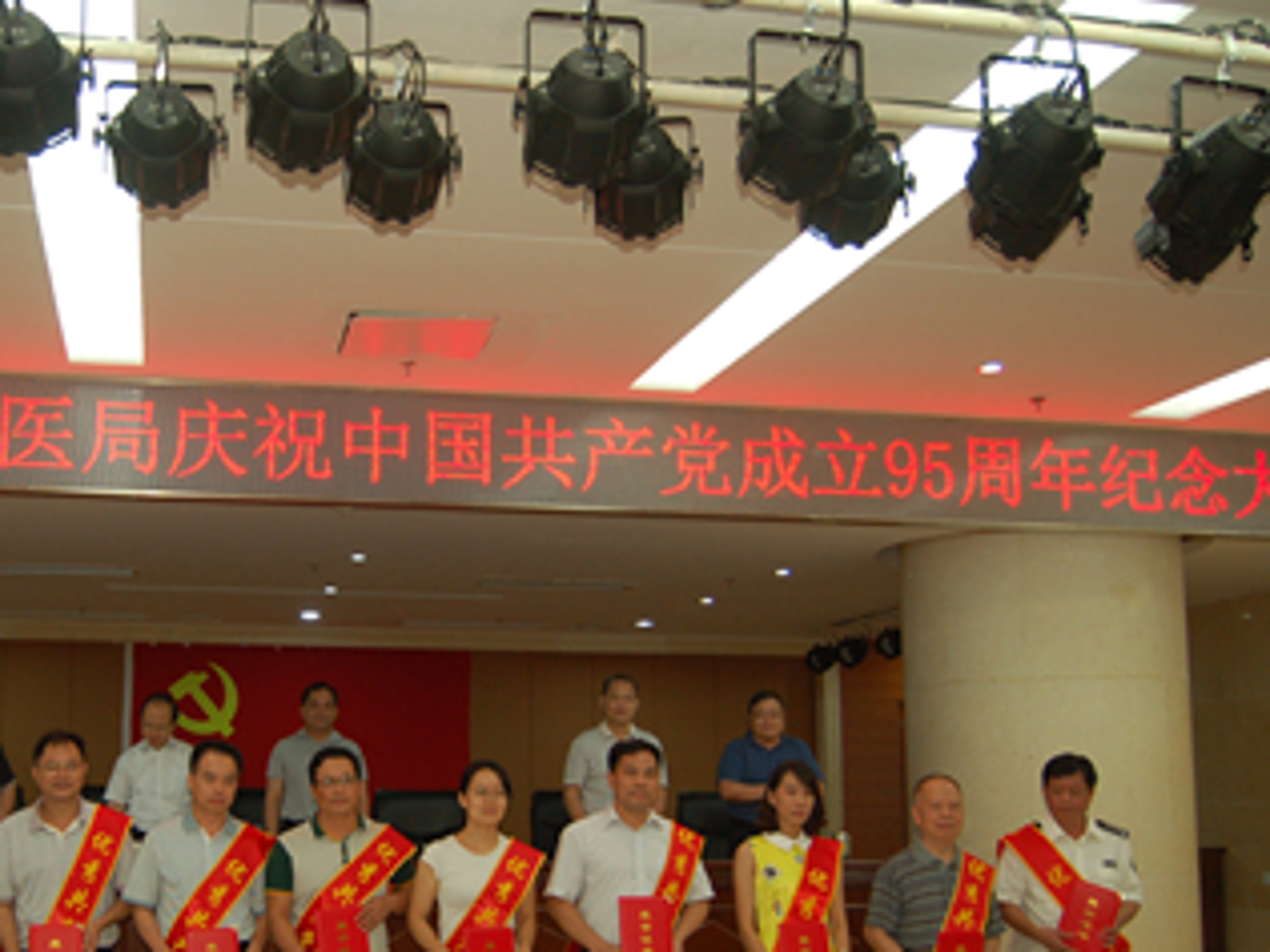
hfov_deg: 44.8
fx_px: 1504
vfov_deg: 35.0
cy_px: 578
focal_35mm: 41
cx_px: 382
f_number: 3.5
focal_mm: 18
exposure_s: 1/60
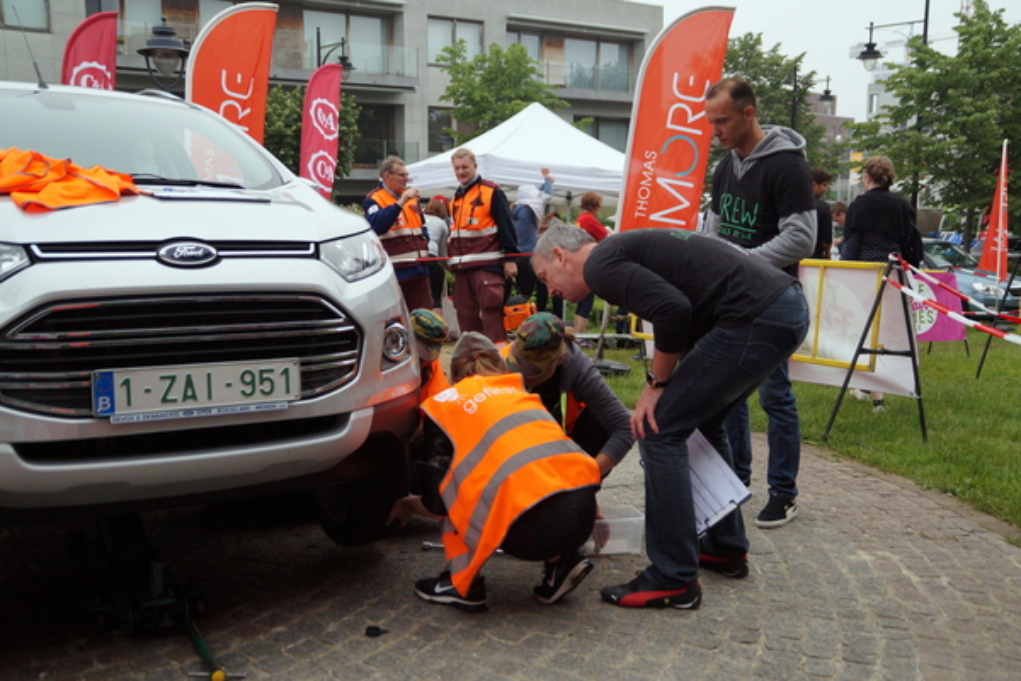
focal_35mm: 39
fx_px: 1106
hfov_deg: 49.6
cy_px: 340
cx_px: 510
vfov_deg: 34.2
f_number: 4
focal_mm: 26
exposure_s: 1/2000
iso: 1000
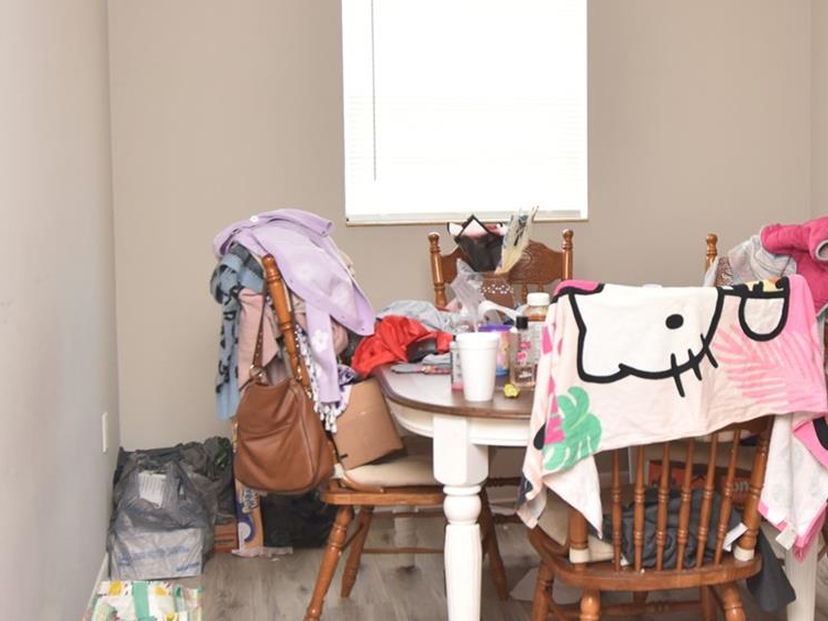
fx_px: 1172
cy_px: 224
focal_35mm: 49
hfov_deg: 38.5
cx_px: 549
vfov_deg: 29.5
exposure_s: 1/60
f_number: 4
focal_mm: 16
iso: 500
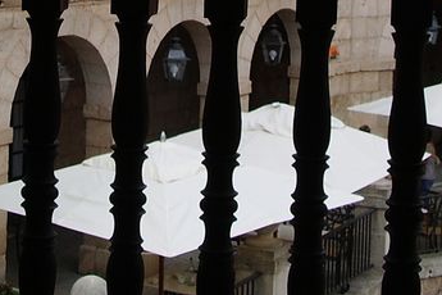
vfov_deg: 11.9
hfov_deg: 18.8
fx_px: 1326
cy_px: -195
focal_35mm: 108
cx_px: 115
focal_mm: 5.8
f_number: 4.3
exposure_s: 1/250
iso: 50
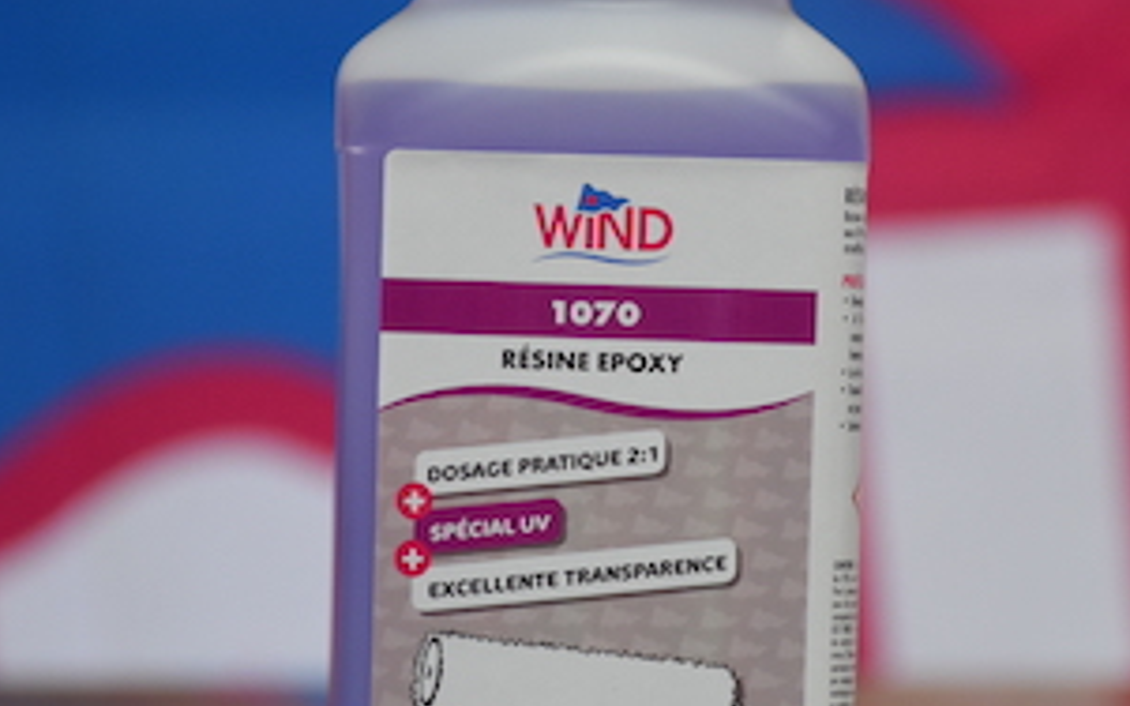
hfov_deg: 7.6
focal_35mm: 276
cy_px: 445
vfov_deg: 4.8
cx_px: 717
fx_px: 8501
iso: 800
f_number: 5.3
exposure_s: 1/60
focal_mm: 85
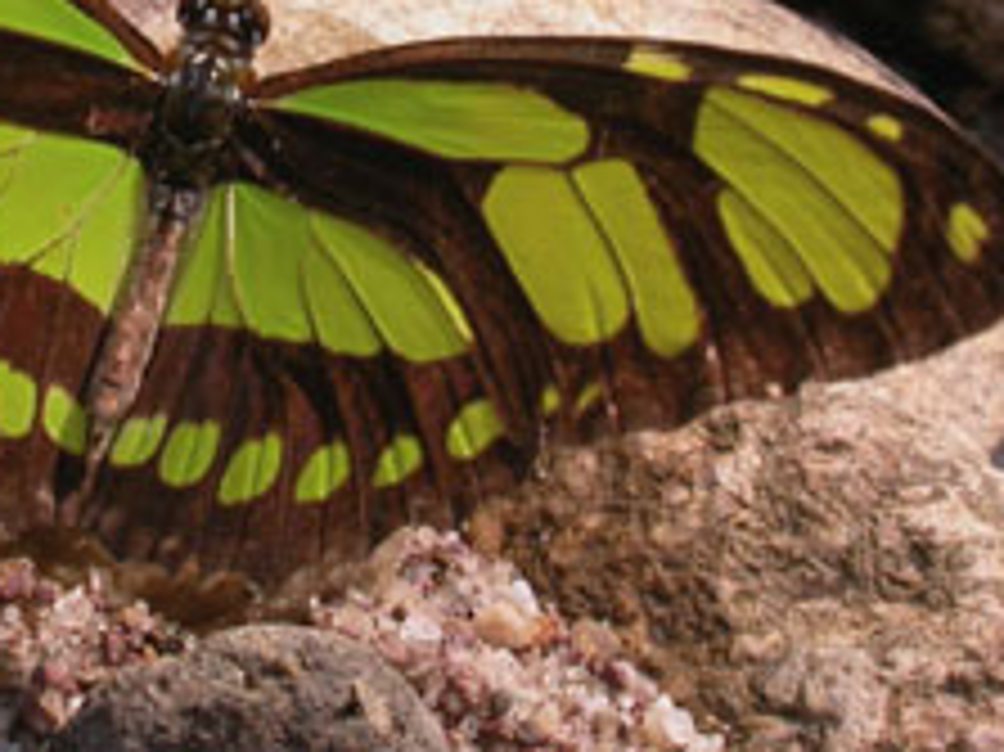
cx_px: 225
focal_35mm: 140
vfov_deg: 10.5
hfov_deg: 14.0
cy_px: 122
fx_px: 4058
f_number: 7
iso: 100
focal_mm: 16.2
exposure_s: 1/167
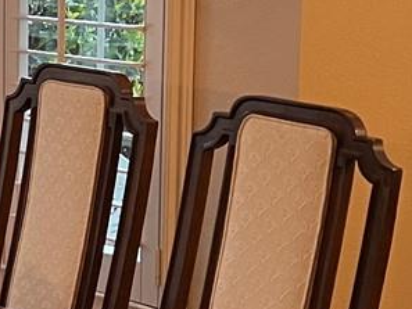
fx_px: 1667
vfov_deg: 10.6
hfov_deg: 12.9
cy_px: 230
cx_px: -307
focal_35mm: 140
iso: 160
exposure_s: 1/60
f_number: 1.5
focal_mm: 5.7
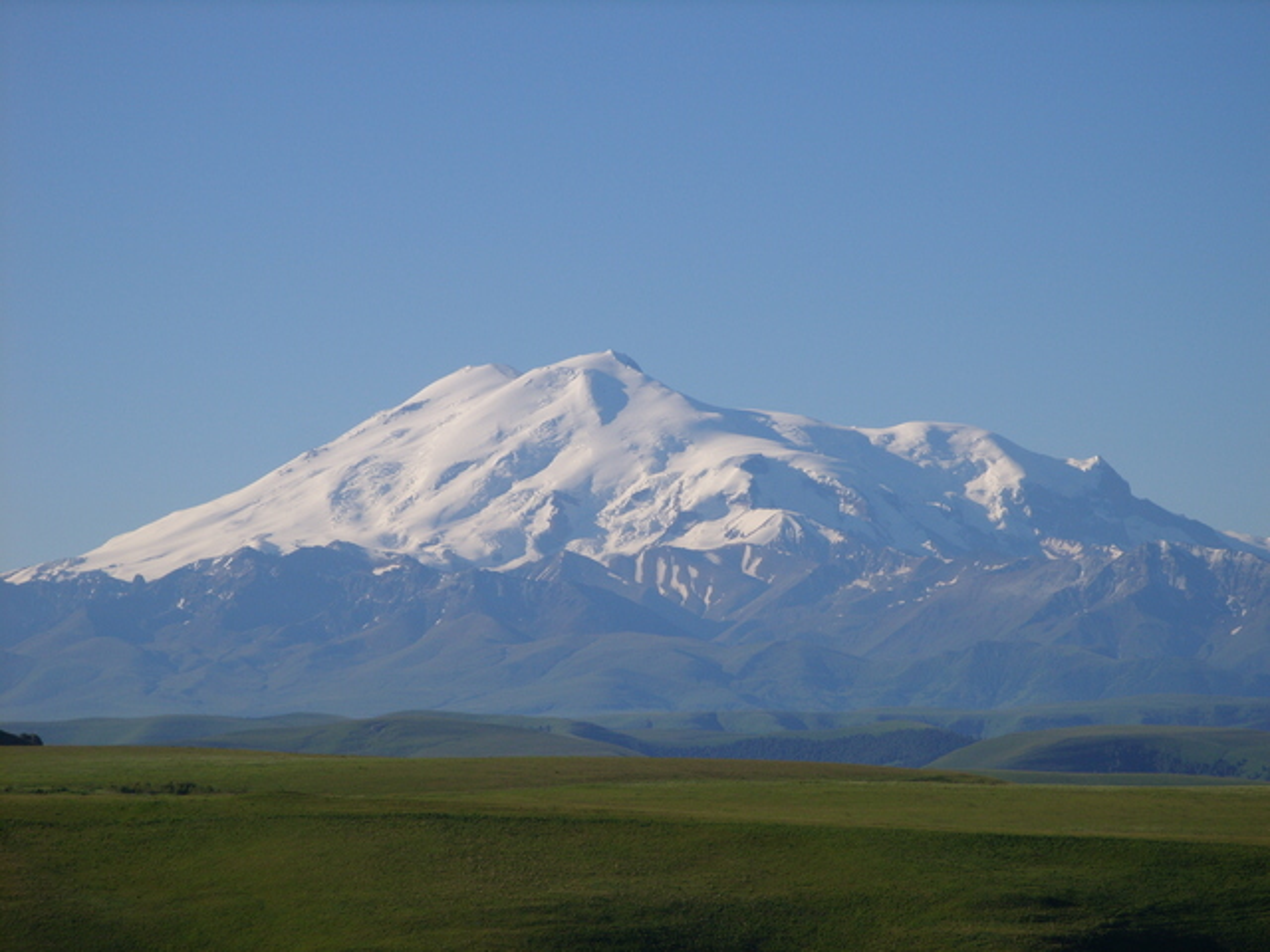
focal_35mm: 164
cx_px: 635
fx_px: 6017
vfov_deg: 9.1
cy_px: 476
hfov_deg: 12.0
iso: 50
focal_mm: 33.72
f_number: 7.6
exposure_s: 1/458
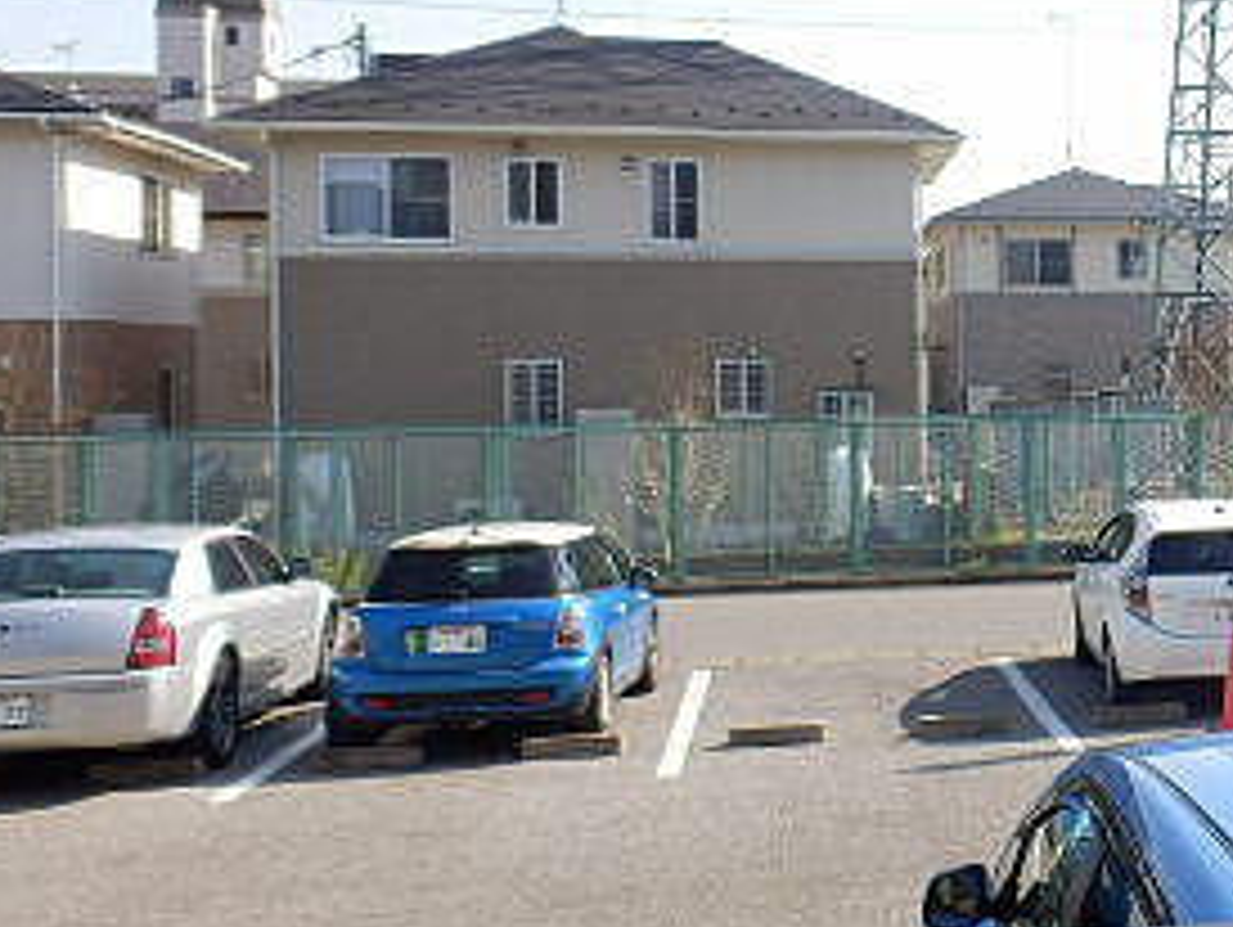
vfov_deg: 26.1
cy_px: 369
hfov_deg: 31.4
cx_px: 1269
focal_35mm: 56
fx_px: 1996
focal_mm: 4.2
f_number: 3
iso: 80
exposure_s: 1/640
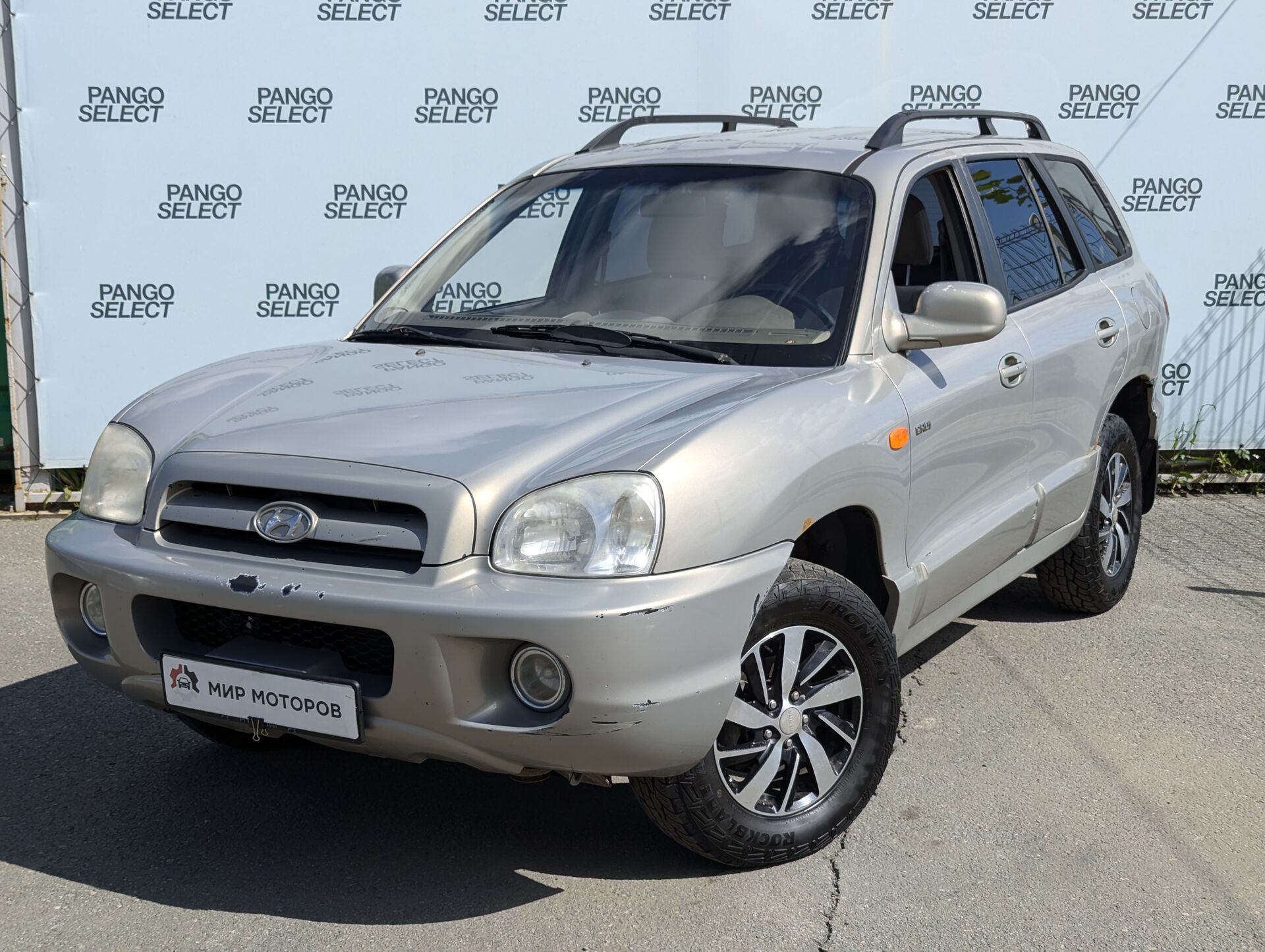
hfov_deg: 39.6
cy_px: 476
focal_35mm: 48
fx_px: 1757
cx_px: 632
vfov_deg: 30.3
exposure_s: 1/3300
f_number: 1.85
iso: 46
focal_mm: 6.81
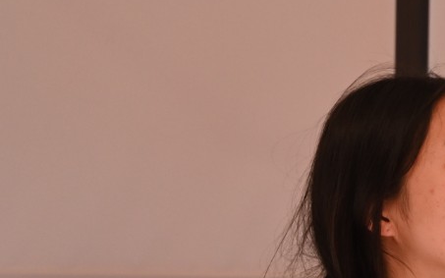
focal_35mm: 180
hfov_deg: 11.0
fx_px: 2183
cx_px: 754
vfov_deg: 7.3
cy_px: 134
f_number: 5
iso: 1250
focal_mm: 50
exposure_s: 1/100
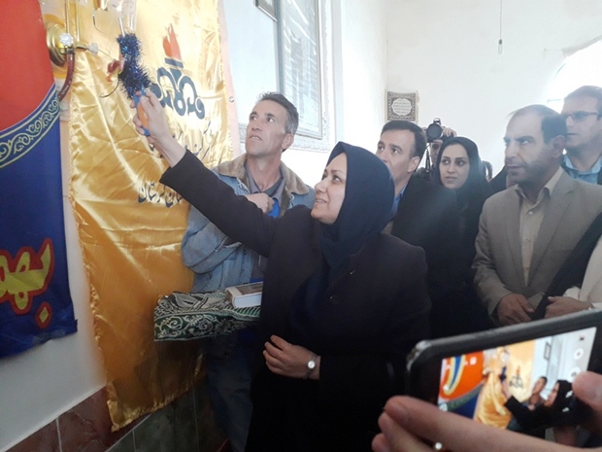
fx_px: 470
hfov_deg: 65.3
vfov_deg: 51.4
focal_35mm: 27
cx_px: 301
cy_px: 226
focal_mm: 3.6
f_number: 1.9
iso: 250
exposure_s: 1/50
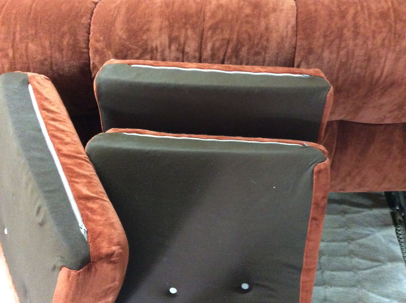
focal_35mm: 32
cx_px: 203
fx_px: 375
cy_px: 152
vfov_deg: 44.1
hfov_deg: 56.9
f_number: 2.4
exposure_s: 1/17
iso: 640
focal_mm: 3.3
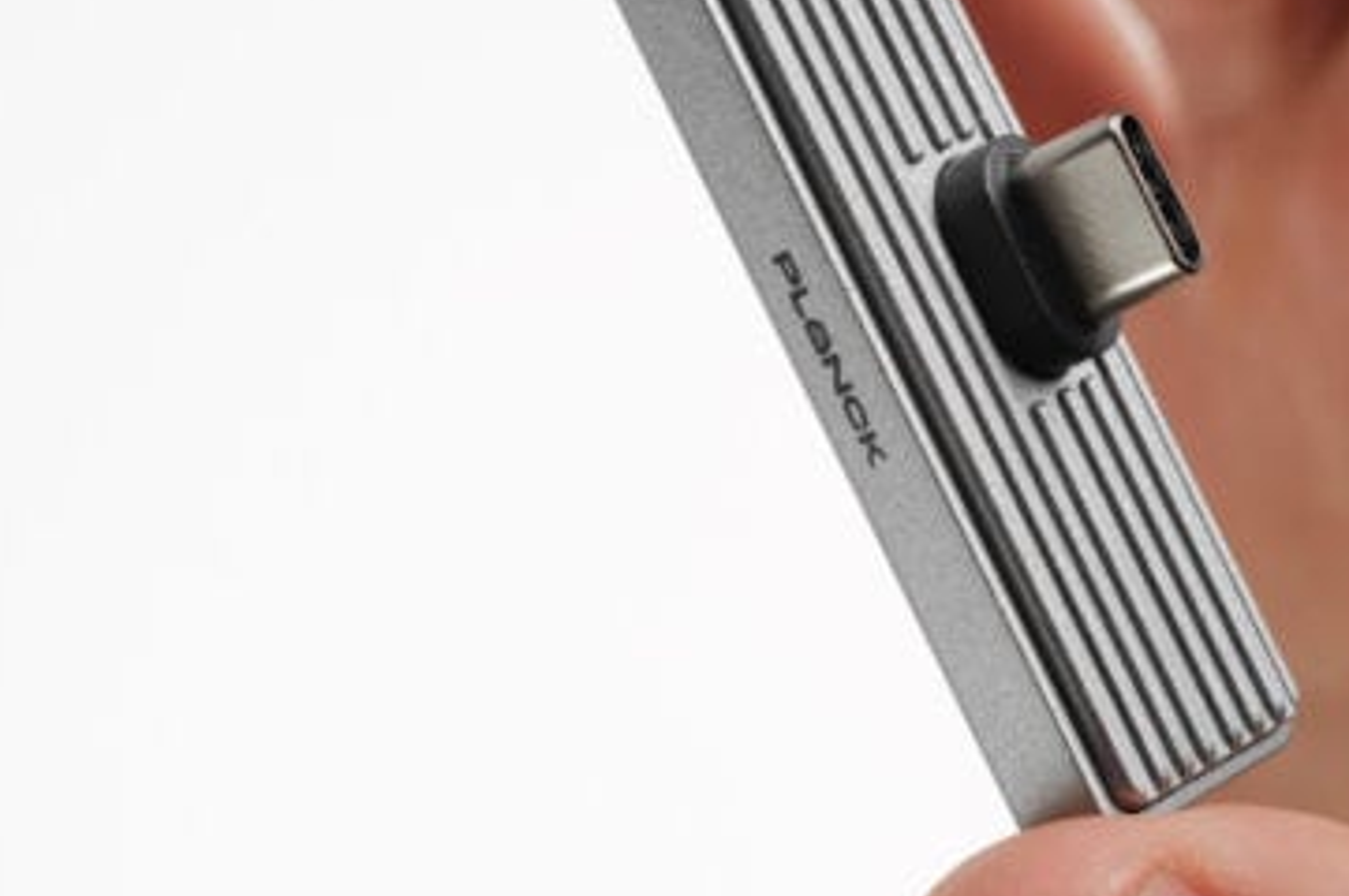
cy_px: 429
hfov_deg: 12.1
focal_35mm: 170
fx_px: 6364
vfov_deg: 8.1
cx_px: 888
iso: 320
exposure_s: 1/200
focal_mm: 60
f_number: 8
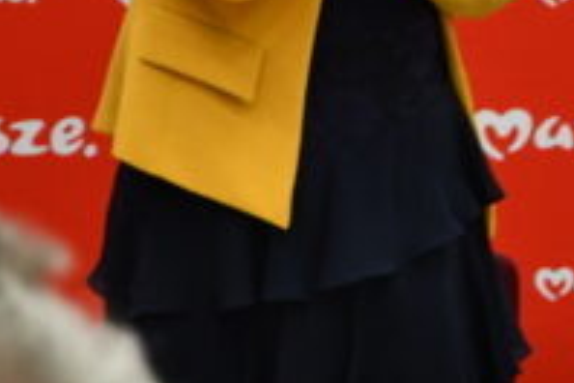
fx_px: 9486
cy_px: -200
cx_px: 641
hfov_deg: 3.5
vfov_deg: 2.3
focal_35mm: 595
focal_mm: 105
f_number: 5.6
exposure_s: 1/100
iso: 1600
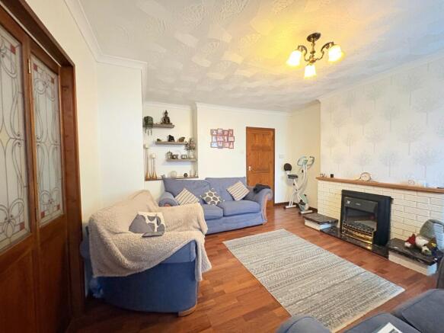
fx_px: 180
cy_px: 166
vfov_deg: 85.7
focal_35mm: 14
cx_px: 222
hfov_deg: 102.1
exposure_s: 1/33
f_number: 2.2
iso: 800
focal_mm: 2.22
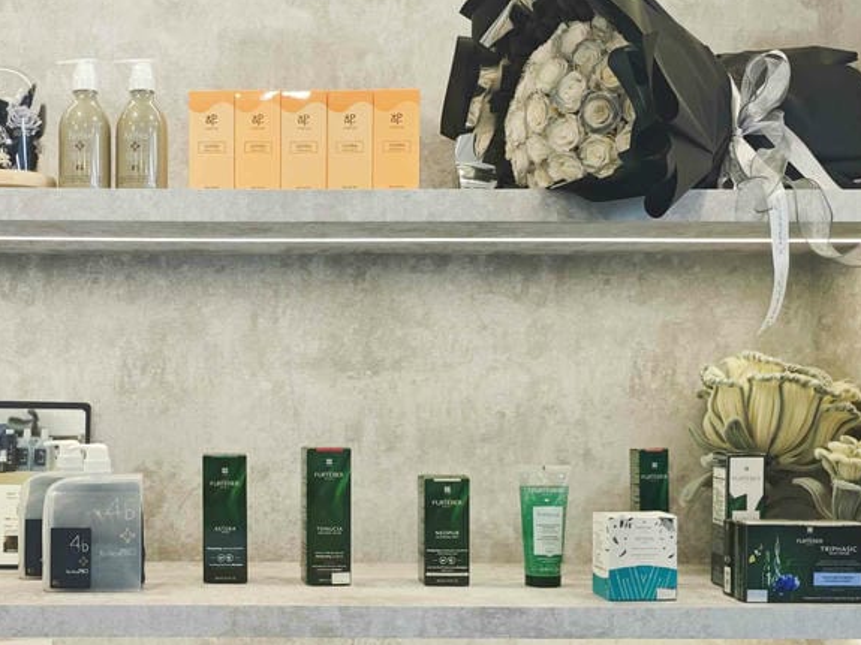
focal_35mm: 48
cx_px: 222
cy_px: 427
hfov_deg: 38.7
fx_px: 1194
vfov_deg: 30.1
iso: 1000
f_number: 2
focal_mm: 8.72
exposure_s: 1/600
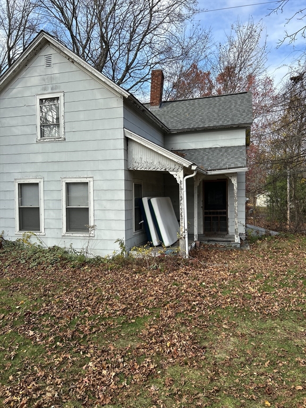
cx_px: 153
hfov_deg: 53.1
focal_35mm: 26
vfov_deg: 67.3
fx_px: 306
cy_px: 204
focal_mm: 5.7
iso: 50
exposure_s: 1/1449
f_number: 1.5
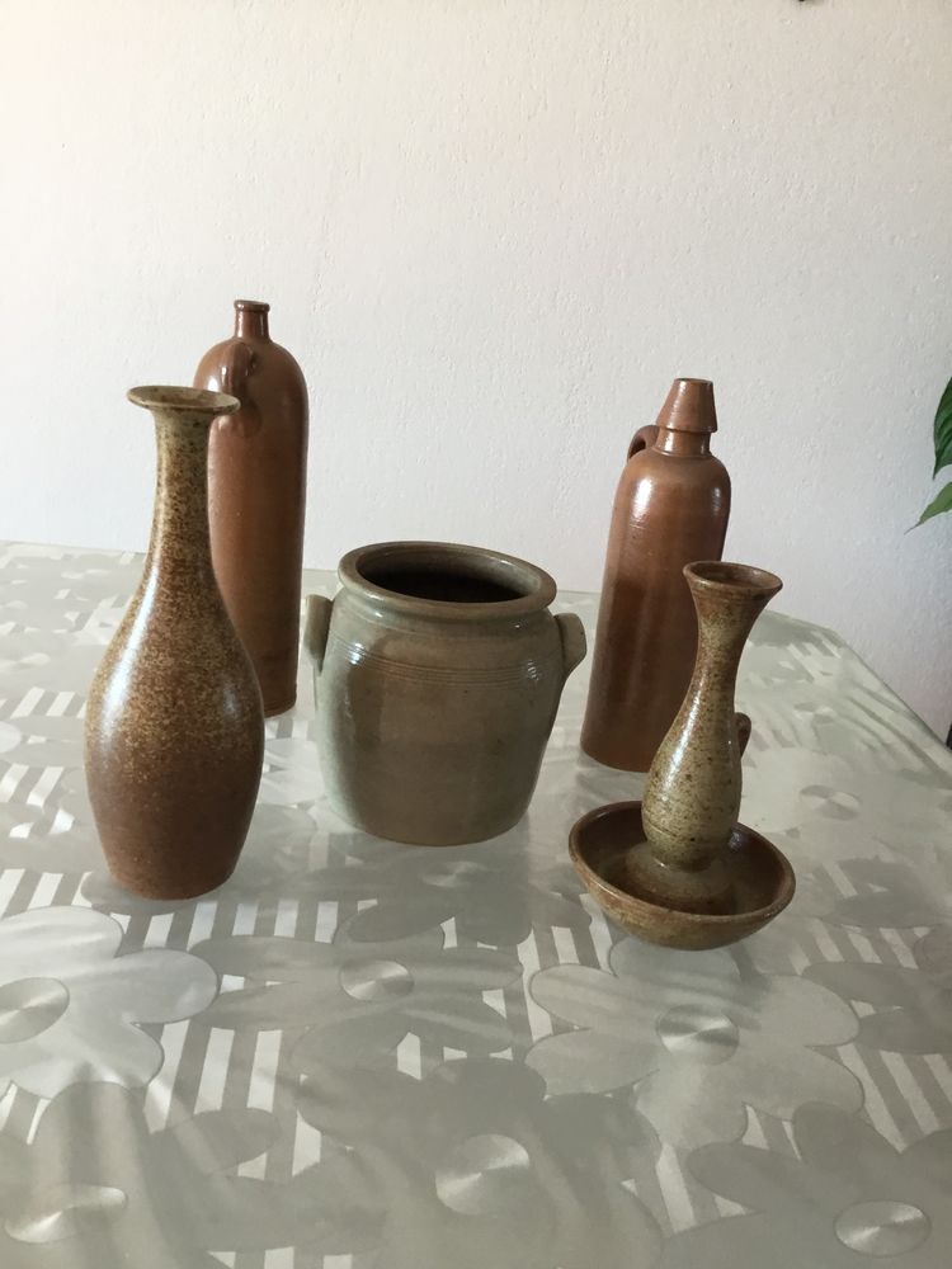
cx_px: 476
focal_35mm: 31
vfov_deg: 58.4
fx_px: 1137
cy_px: 634
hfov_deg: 45.4
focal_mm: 3.3
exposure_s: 1/33
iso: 50
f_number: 2.4
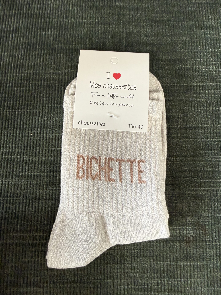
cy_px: 148
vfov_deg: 71.6
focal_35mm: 24
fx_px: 204
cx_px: 110
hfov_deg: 56.8
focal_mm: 2.22
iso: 320
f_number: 2.2
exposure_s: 1/99
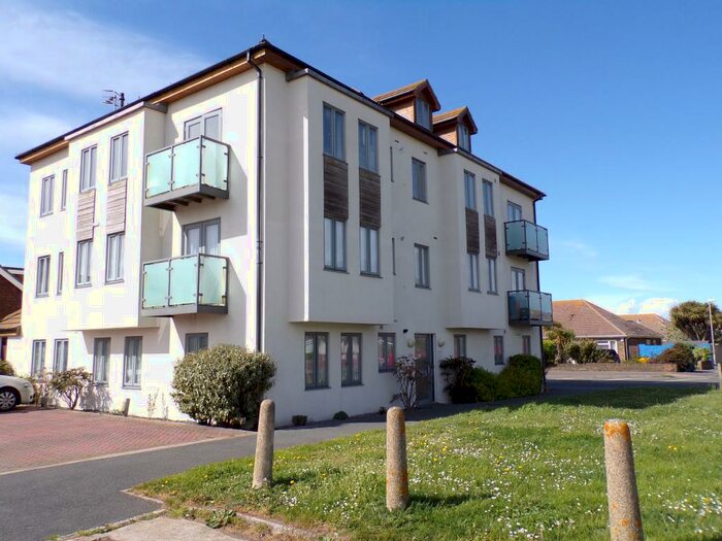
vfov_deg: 49.7
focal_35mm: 28
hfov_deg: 63.4
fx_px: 584
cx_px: 361
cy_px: 270
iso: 80
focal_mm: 5
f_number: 3.1
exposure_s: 1/1400
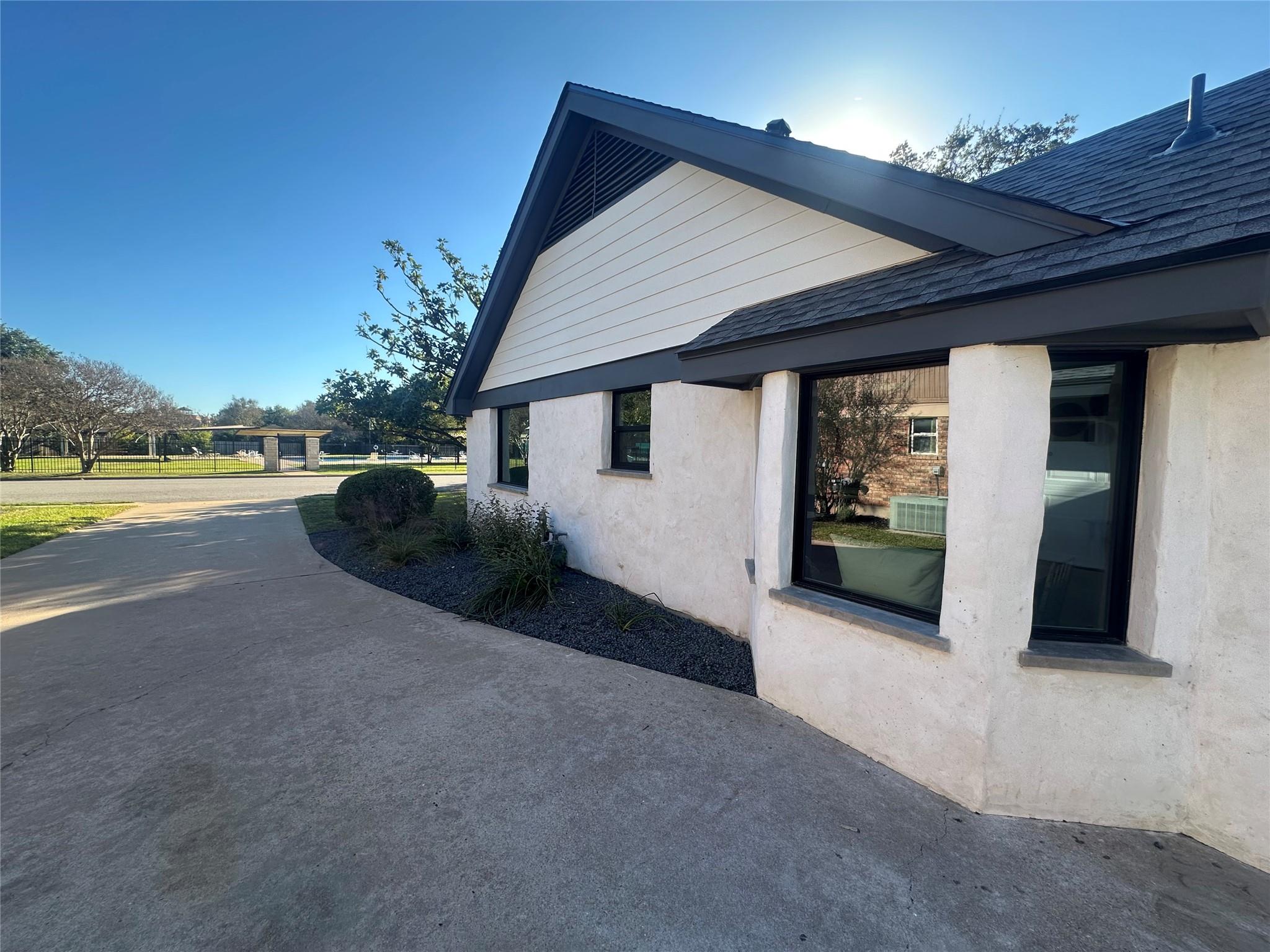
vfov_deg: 85.7
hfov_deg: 102.1
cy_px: 476
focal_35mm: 14
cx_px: 635
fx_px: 514
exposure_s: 1/458
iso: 40
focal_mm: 2.22
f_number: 2.2
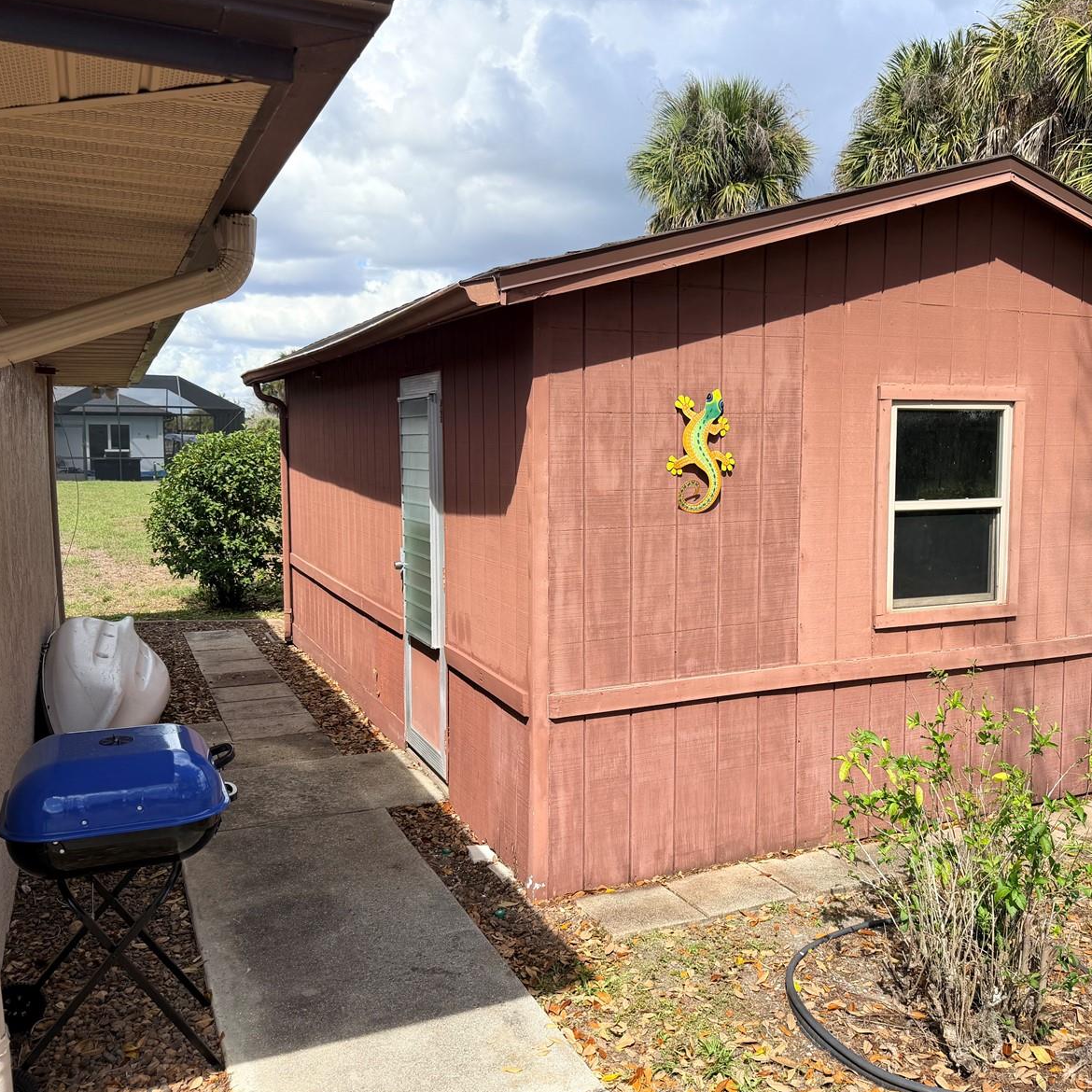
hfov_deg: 55.1
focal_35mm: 29
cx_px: 666
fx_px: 1035
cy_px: 539
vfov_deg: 55.6
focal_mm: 6.76
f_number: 1.78
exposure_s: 1/3759
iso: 80
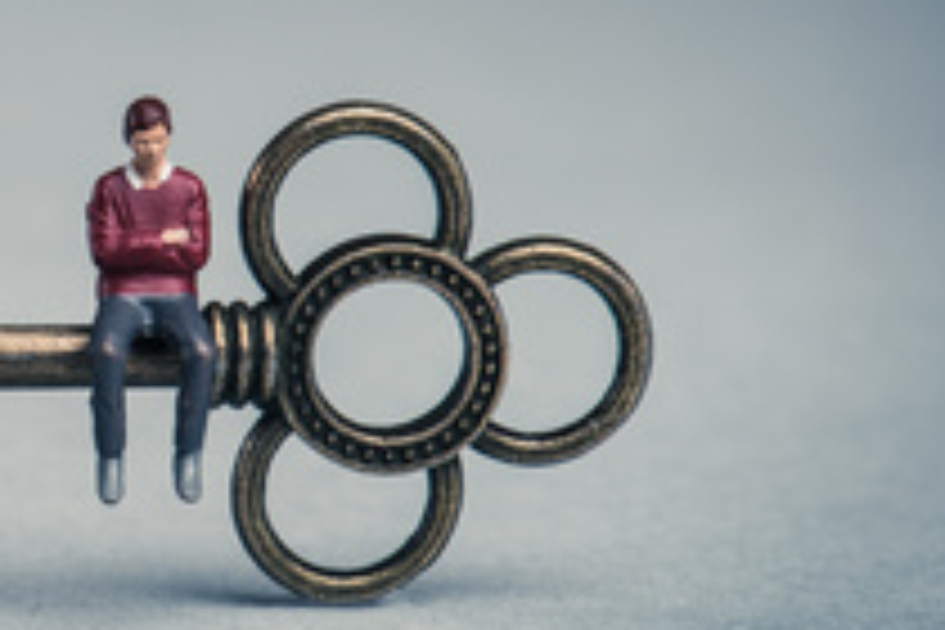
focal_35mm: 212
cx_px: 18
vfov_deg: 6.5
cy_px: 214
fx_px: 5565
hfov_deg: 9.6
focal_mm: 105
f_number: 19
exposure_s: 1/125
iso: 100
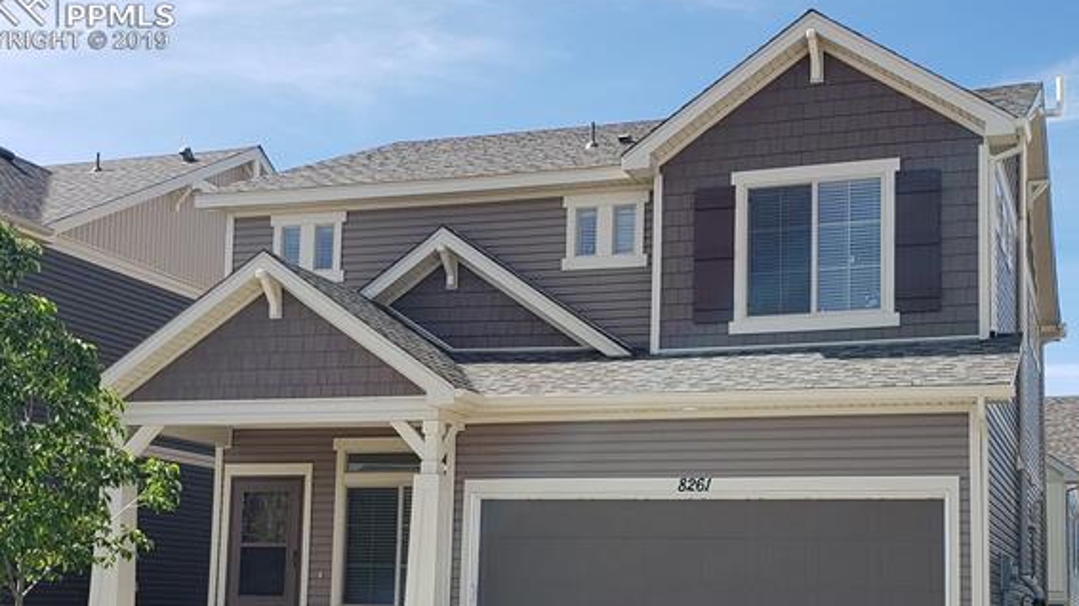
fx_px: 915
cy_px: 439
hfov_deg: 61.0
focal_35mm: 32
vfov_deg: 36.0
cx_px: 545
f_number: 2.4
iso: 50
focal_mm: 4.3
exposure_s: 1/1036
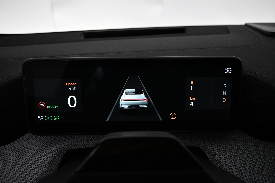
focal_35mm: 26
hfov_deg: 68.9
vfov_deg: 49.1
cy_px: 92
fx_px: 201
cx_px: 138
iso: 1600
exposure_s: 1/125
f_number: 3.5
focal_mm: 17.5
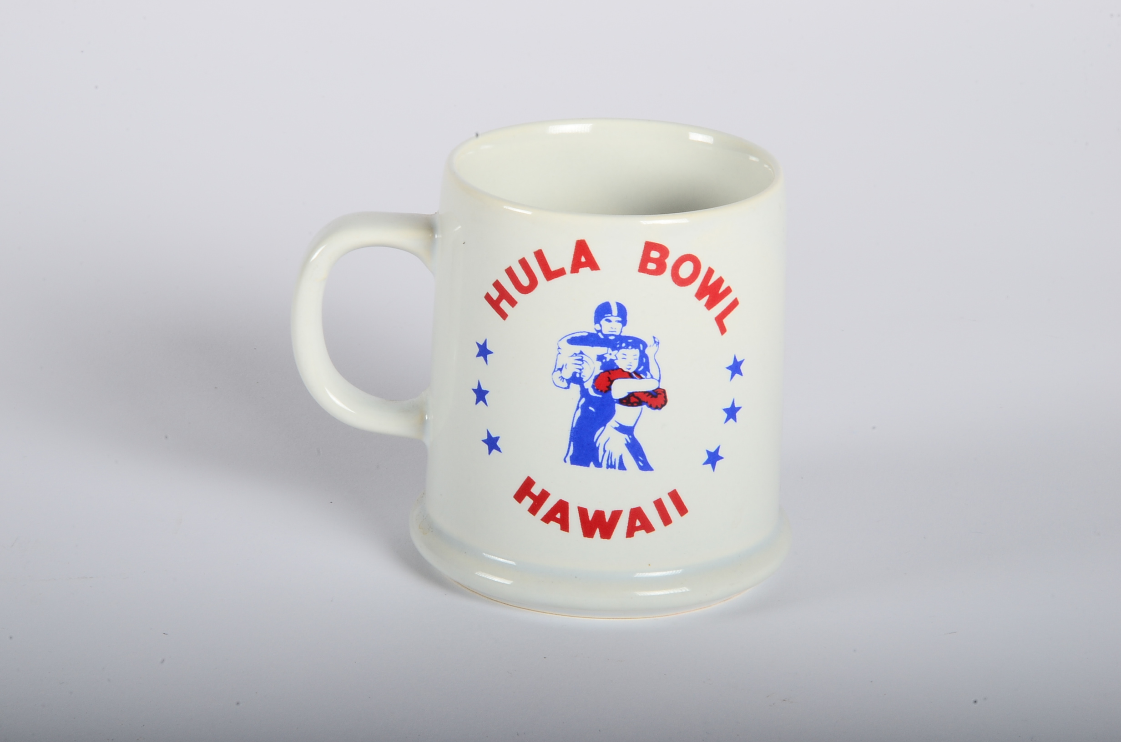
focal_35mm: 158
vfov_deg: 8.7
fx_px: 4894
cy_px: 371
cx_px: 560
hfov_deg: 13.1
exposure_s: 1/250
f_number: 29
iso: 200
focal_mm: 105
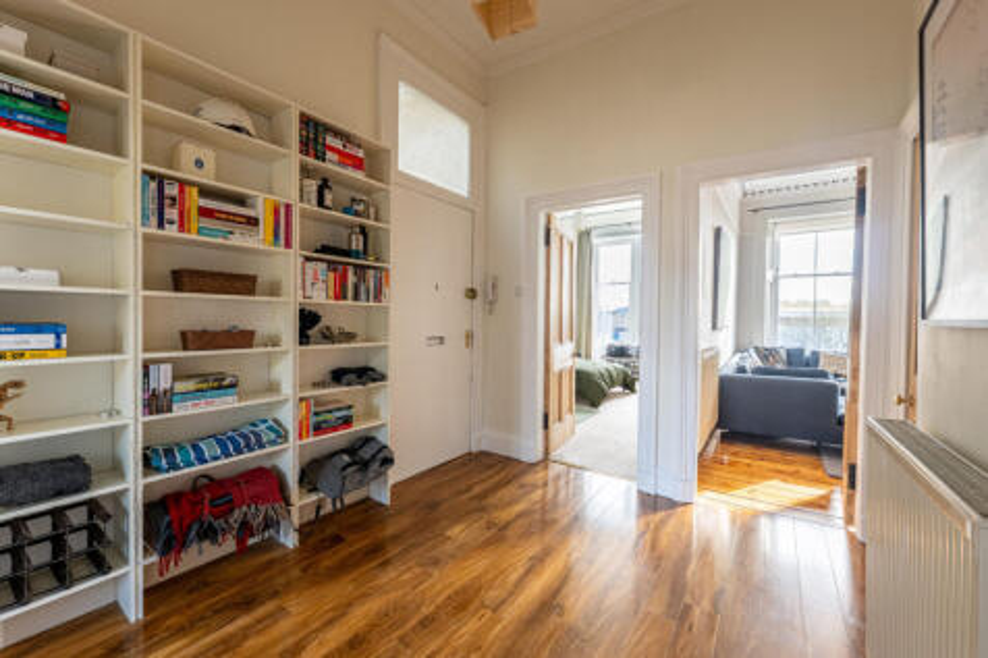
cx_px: 494
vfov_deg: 81.2
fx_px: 384
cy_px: 329
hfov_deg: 104.3
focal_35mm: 14
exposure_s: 1/60
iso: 640
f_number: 8
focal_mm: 14
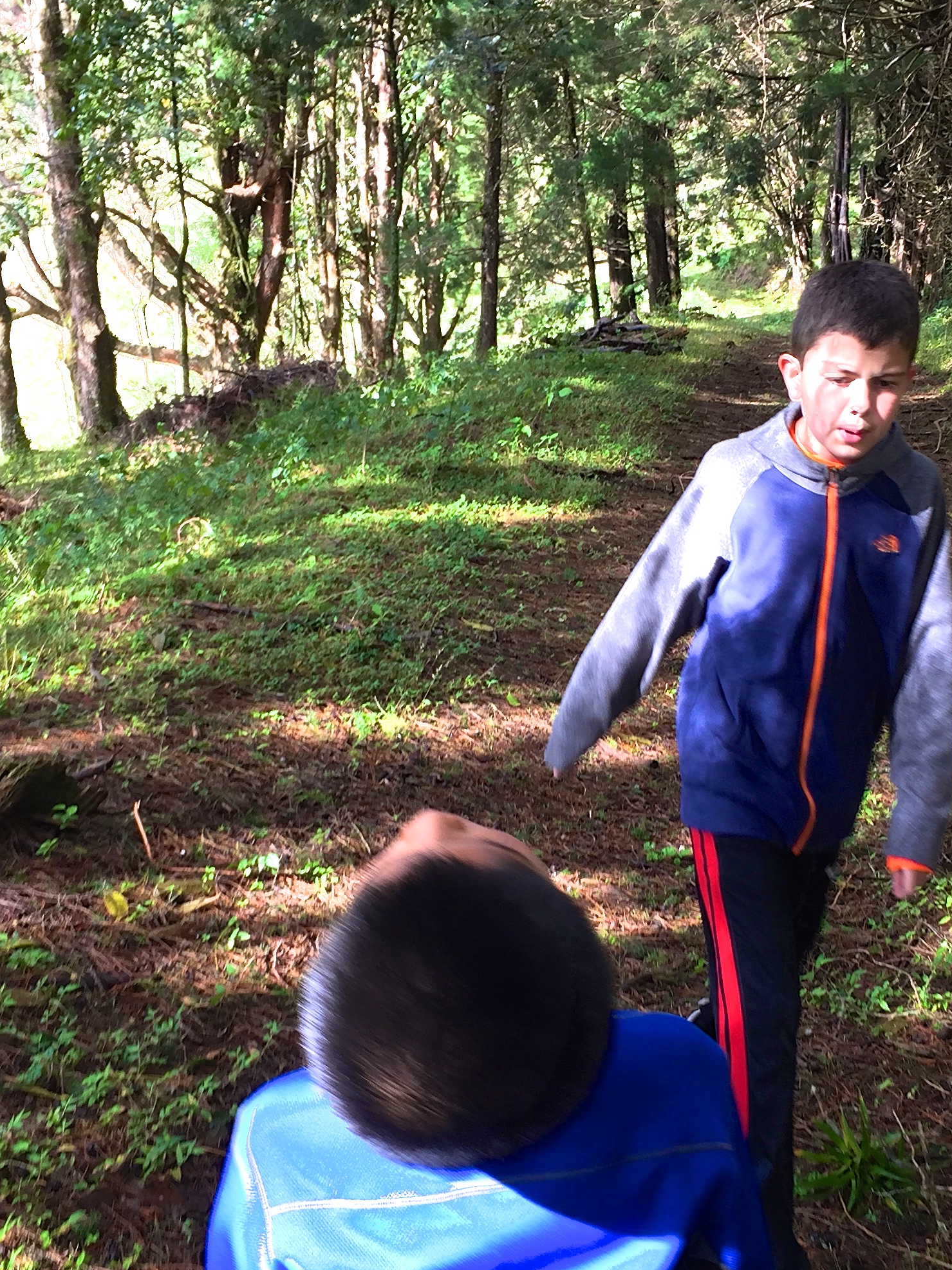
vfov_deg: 39.5
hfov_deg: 30.2
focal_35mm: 48
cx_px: 571
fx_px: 1760
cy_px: 741
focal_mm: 4.15
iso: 32
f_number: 2.2
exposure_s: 1/60
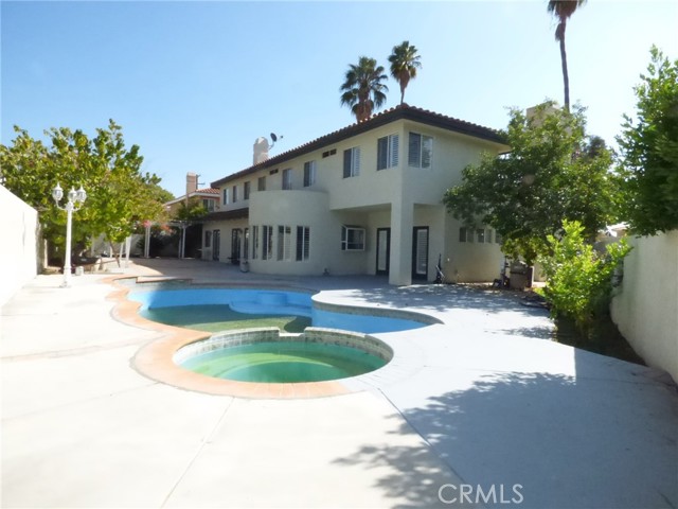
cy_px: 254
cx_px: 339
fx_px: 392
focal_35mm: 20
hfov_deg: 81.7
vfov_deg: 66.0
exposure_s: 1/2000
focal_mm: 3.58
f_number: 8
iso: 1600
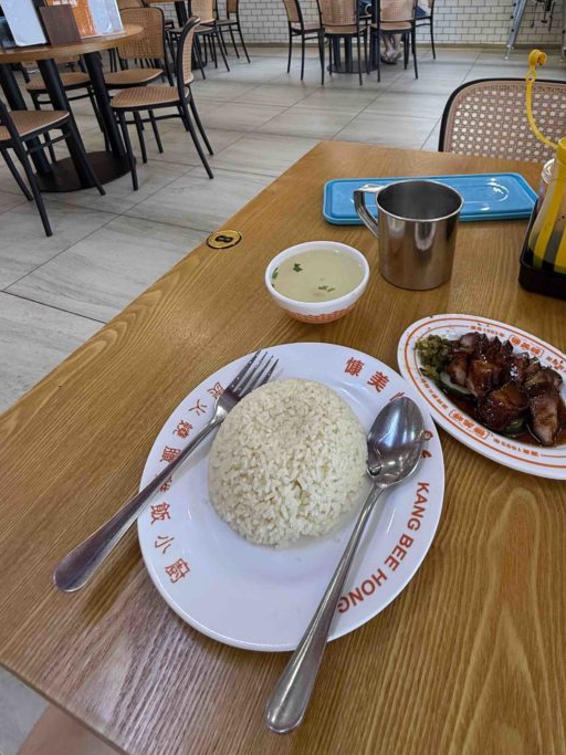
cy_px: 212
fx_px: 458
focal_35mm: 21
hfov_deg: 62.8
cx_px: 342
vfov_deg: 74.7
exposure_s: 1/99
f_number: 2.2
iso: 125
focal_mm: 2.22
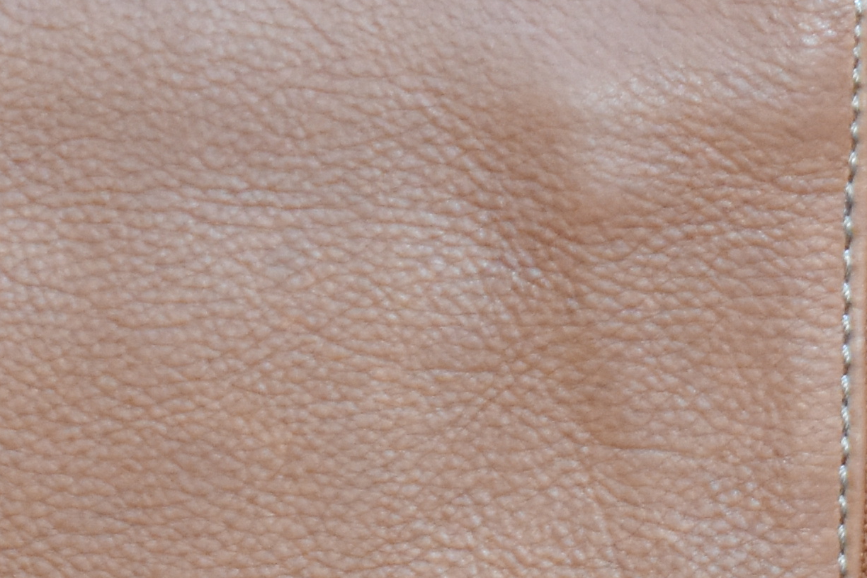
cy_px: 101
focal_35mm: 294
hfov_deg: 7.0
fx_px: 7080
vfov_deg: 4.7
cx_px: -1
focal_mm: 40
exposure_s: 1/60
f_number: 5
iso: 2000
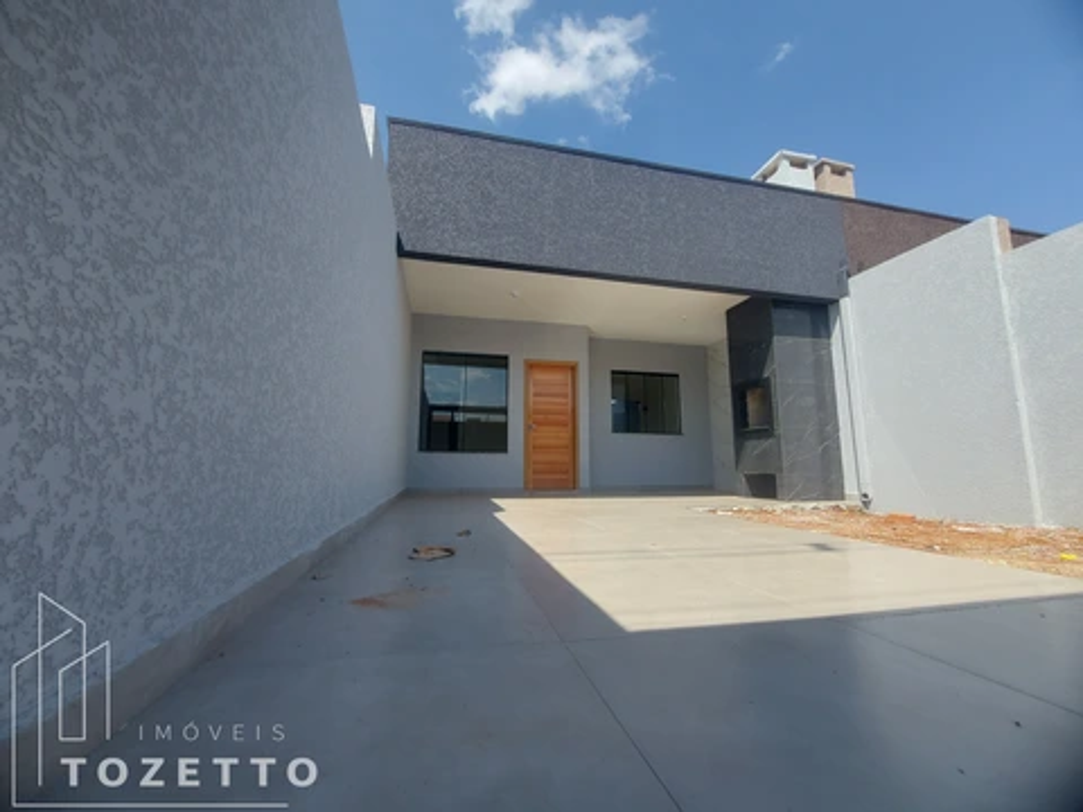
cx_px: 542
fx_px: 407
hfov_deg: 106.2
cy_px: 406
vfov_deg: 89.9
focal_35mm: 13
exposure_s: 1/1225
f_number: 2.2
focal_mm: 1.74
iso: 50
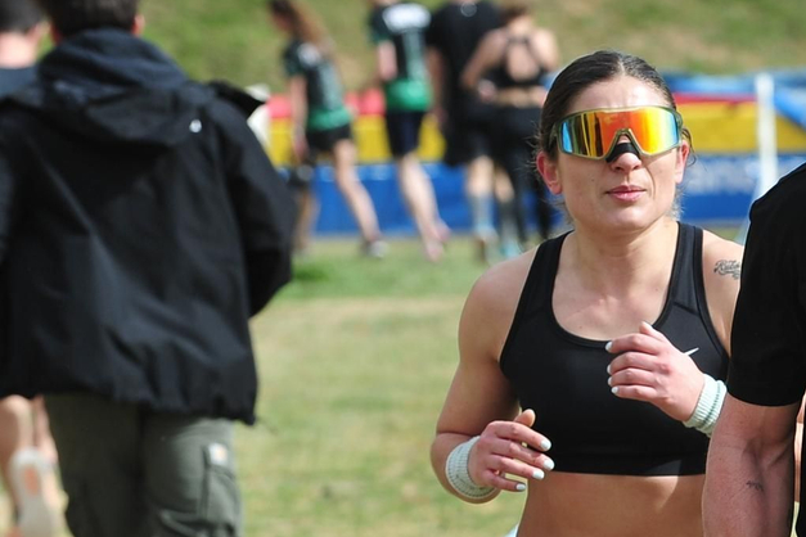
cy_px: 339
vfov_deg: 3.9
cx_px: 914
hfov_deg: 5.7
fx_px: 7992
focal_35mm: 357
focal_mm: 140
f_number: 7.1
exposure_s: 1/640
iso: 320
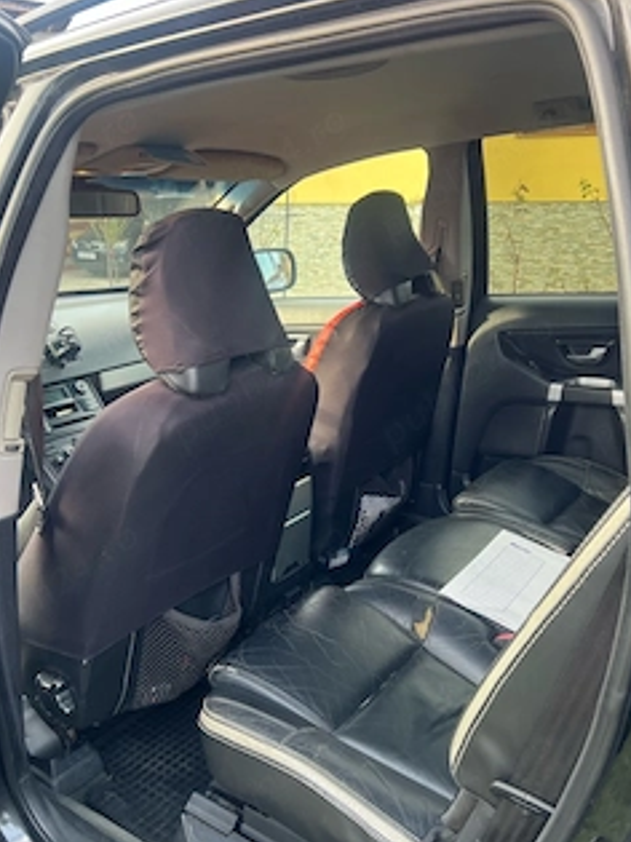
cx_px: 313
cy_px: 414
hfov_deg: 42.9
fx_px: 803
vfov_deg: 55.4
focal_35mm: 33
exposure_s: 1/121
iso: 64
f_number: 1.5
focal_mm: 5.7
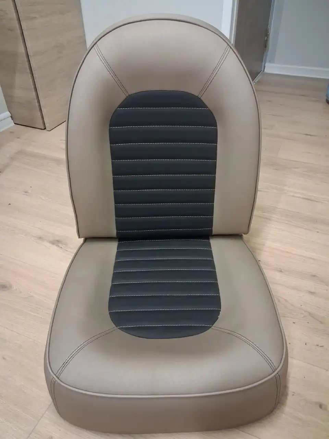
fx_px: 342
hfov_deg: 51.4
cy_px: 220
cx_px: 164
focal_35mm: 27
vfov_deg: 65.3
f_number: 1.8
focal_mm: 4
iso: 400
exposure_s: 1/33
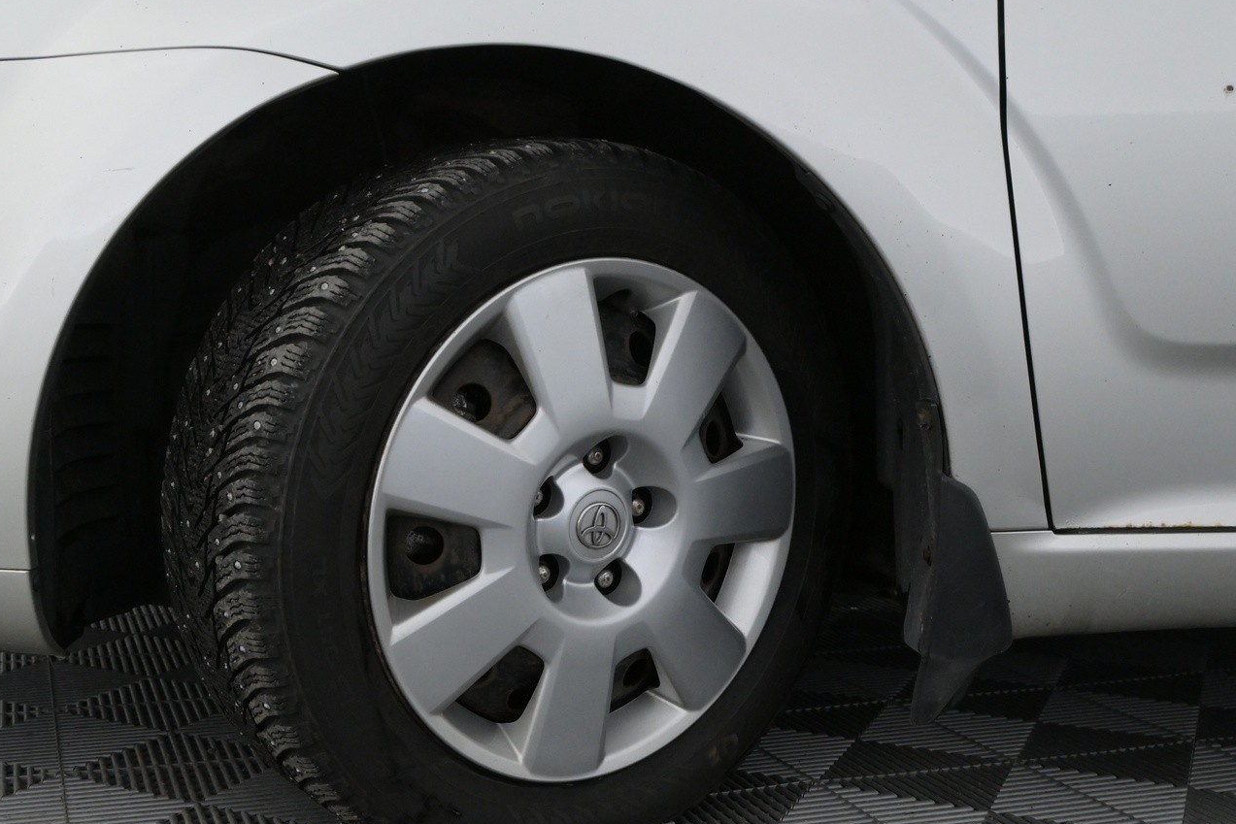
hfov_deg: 45.3
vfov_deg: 31.1
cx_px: 531
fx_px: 1475
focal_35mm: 43
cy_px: 512
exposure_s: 1/125
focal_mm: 22.5
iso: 2500
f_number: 5.6
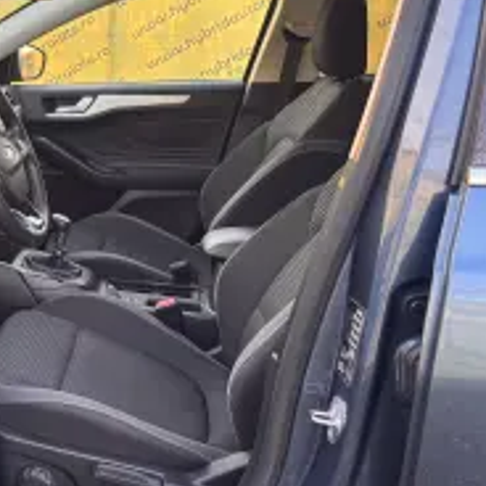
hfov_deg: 35.0
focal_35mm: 45
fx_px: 715
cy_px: 209
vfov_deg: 37.5
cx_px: 32
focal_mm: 5.96
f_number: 1.6
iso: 125
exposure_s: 1/121
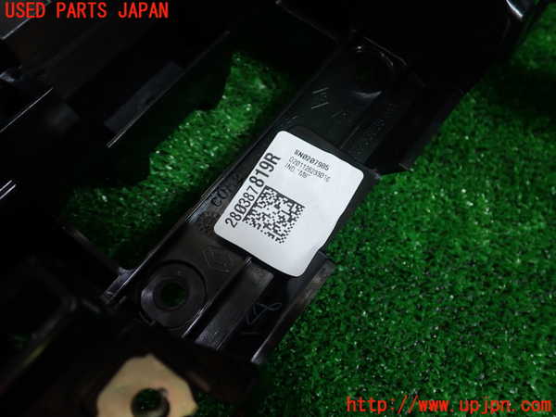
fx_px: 482
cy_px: 208
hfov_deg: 60.0
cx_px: 278
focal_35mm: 30
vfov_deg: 46.8
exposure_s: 1/50
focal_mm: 5.4
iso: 200
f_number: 2.3
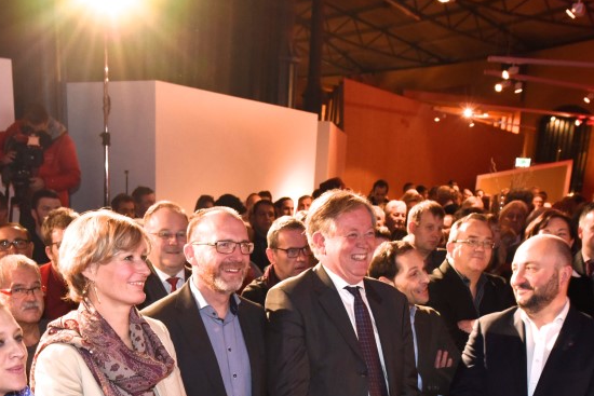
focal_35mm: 46
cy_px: 412
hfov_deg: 42.6
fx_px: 759
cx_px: 241
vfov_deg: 27.3
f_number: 7.1
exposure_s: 1/50
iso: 2500
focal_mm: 22
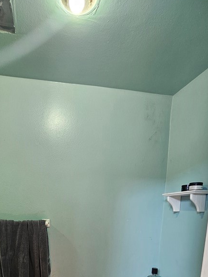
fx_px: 184
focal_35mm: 23
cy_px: 233
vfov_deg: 65.2
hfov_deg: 57.7
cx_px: 71
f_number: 2.2
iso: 200
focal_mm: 2.2
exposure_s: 1/60
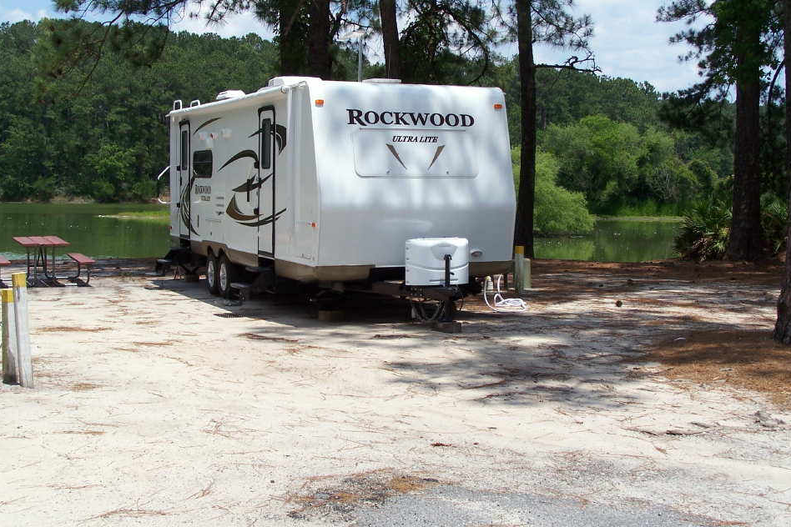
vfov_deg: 23.0
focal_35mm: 59
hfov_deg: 33.9
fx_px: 1296
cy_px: 233
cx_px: 399
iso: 80
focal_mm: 9.3
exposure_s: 1/1000
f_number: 4.5
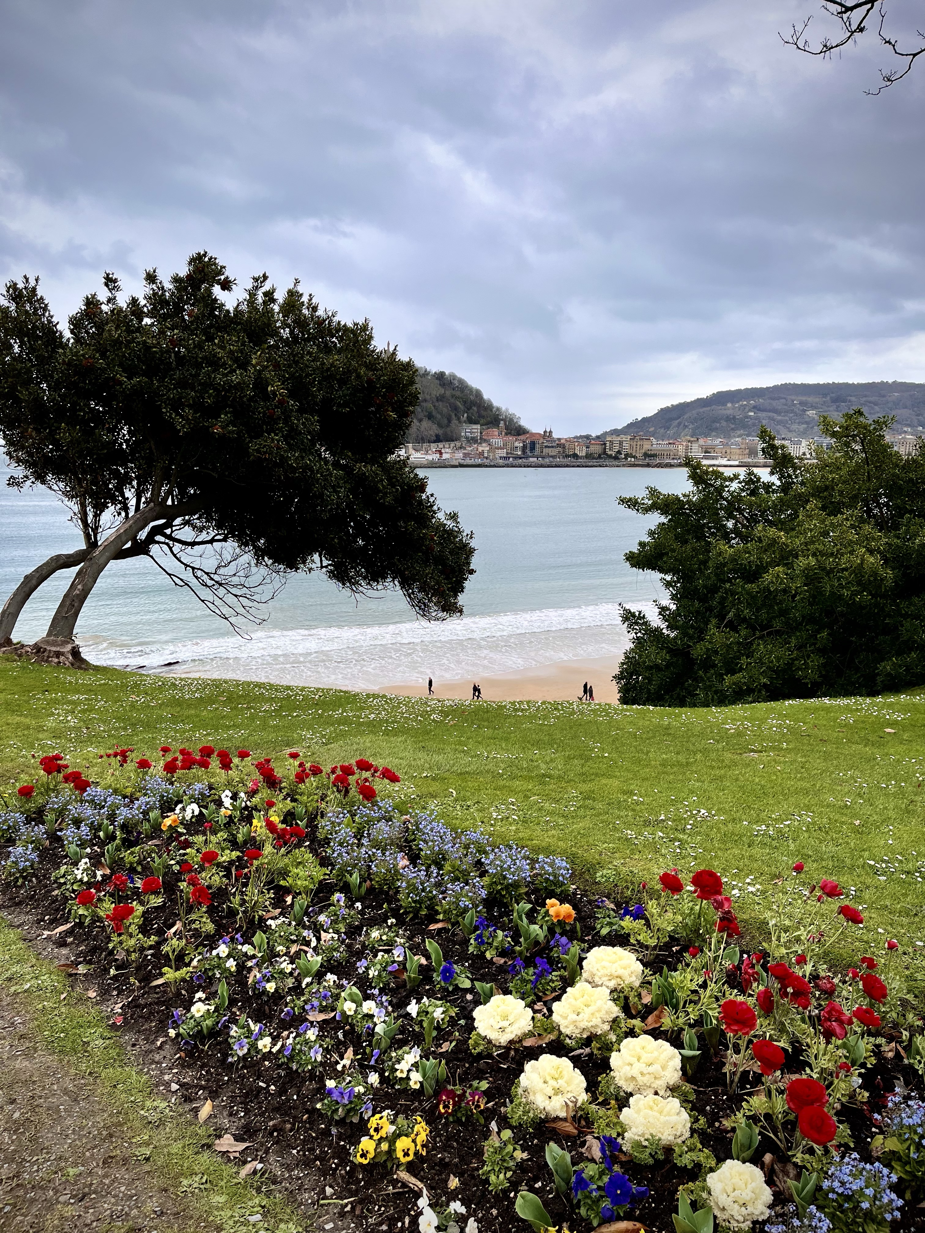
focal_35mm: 26
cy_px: 616
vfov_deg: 67.3
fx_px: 926
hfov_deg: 53.1
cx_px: 462
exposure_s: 1/975
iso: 50
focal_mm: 5.1
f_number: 1.6
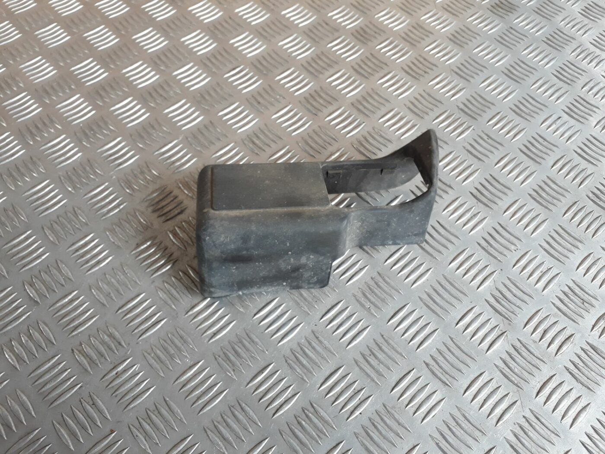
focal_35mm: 27
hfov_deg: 65.3
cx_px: 302
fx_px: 472
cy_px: 227
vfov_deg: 51.4
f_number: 1.9
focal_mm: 3.6
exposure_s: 1/33
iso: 64
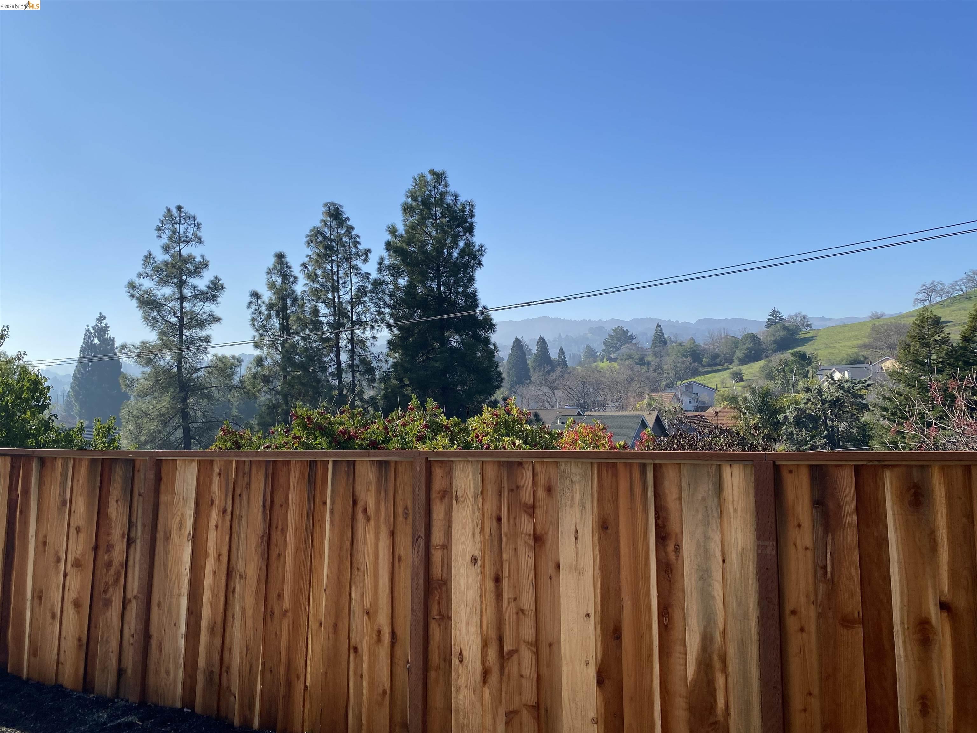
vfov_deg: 53.1
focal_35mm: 26
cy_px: 366
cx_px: 488
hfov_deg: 67.3
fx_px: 734
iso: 32
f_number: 1.8
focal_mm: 4.25
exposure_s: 1/3040
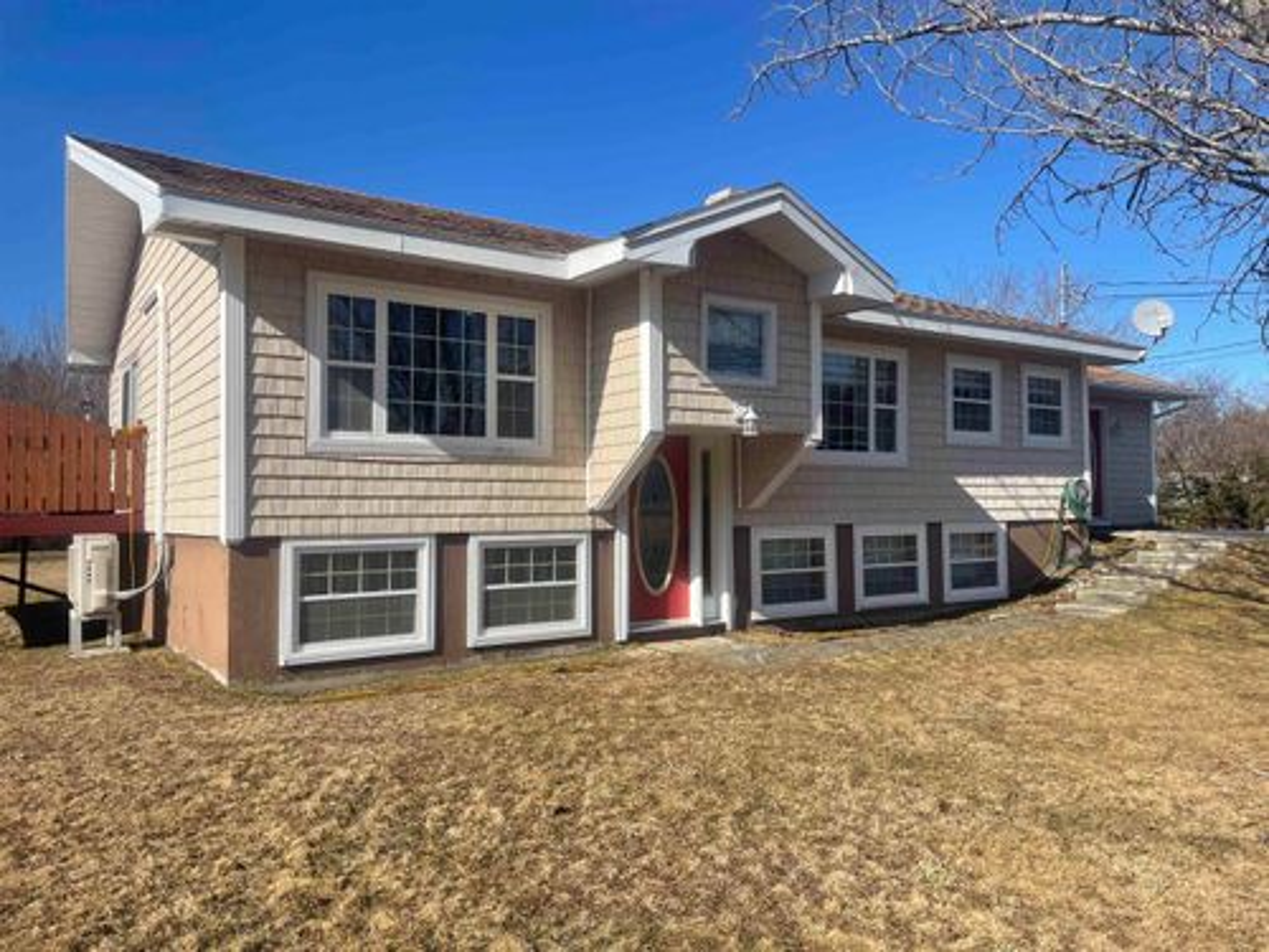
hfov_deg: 67.3
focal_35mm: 26
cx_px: 634
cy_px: 476
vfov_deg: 53.1
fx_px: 953
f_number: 1.6
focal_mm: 4.2
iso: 32
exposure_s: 1/3205
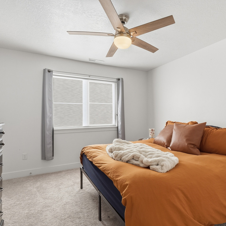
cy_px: 113
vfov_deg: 69.6
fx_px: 163
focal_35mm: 22
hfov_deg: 68.5
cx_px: 141
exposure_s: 1/400
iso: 250
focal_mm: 17
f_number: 10
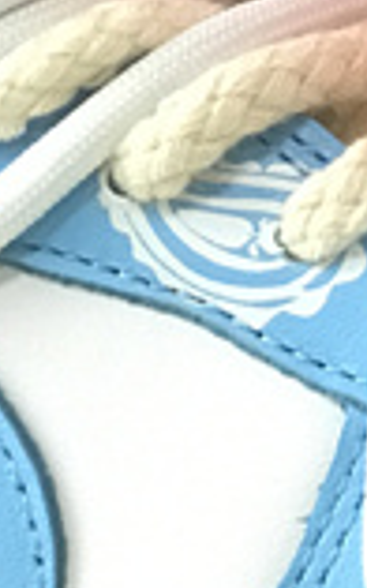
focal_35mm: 284
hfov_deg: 4.4
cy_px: -182
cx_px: 1299
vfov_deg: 7.3
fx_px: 4549
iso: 250
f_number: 2.8
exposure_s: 1/50
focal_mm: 6.6
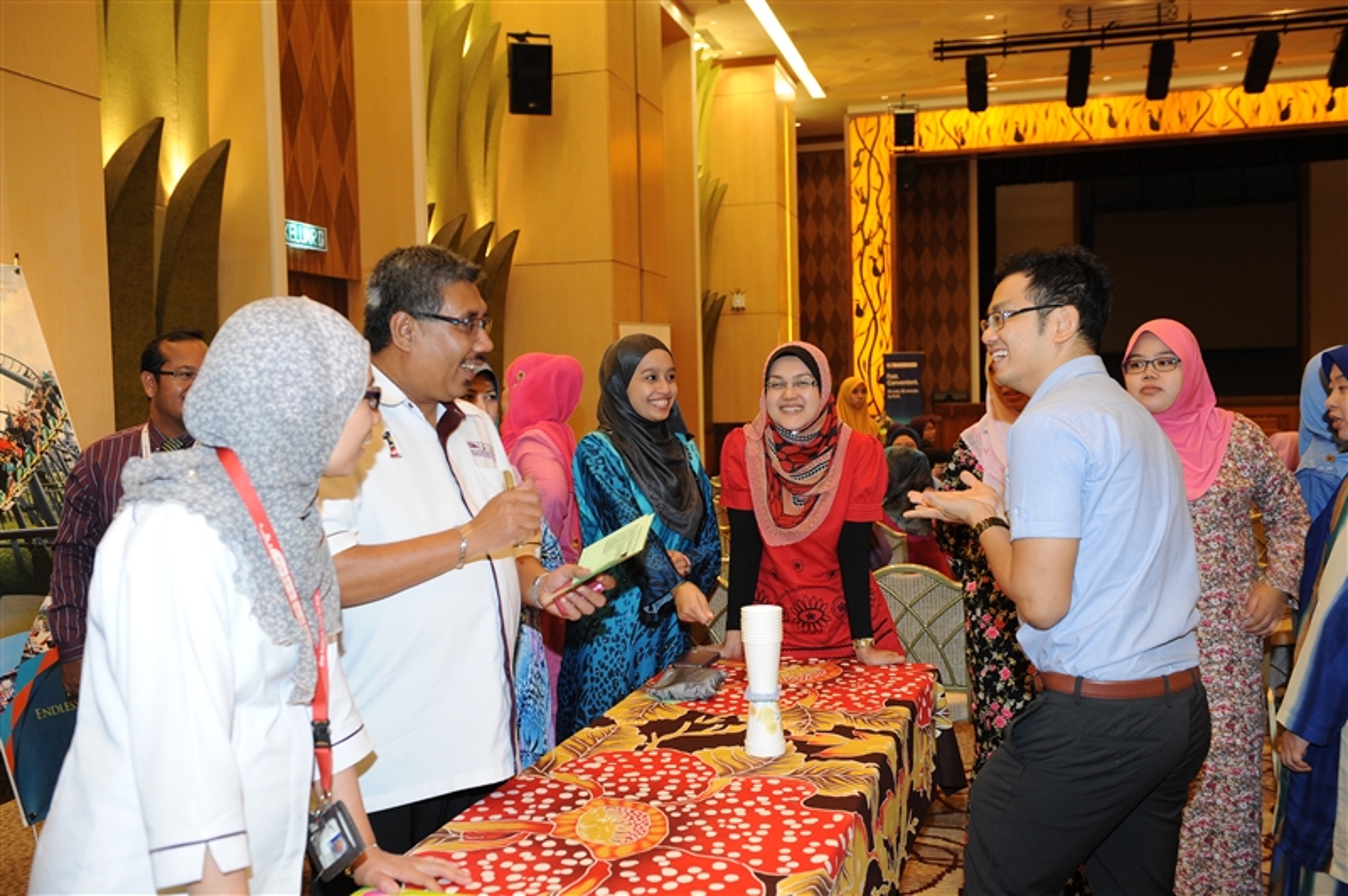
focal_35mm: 32
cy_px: 448
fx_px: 1197
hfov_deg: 58.8
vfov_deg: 41.0
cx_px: 674
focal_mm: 32
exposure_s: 1/50
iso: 1000
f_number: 4
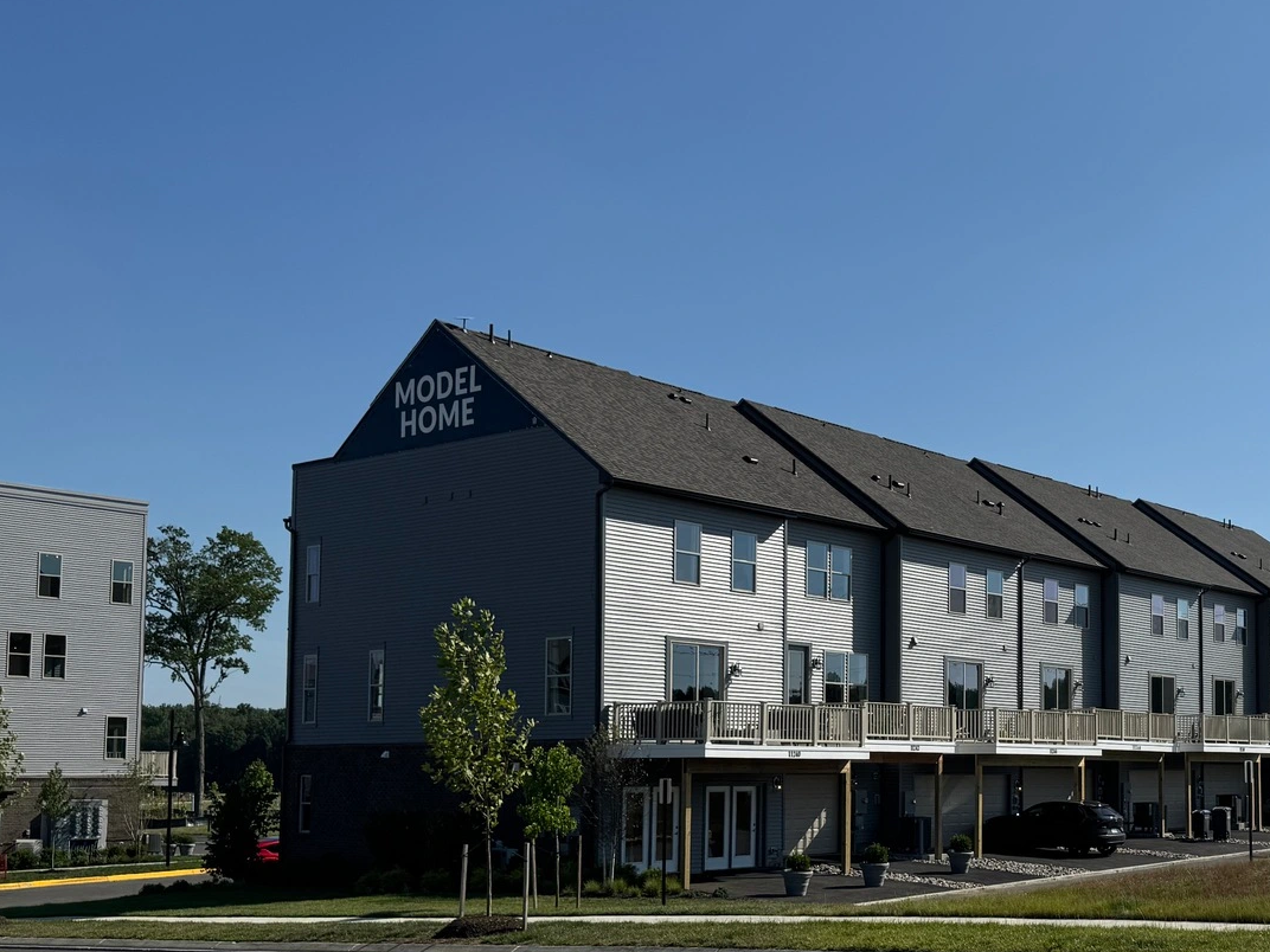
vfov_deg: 33.2
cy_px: 660
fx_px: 1578
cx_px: 983
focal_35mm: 43
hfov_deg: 42.2
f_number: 1.78
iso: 80
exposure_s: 1/9009
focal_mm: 6.76
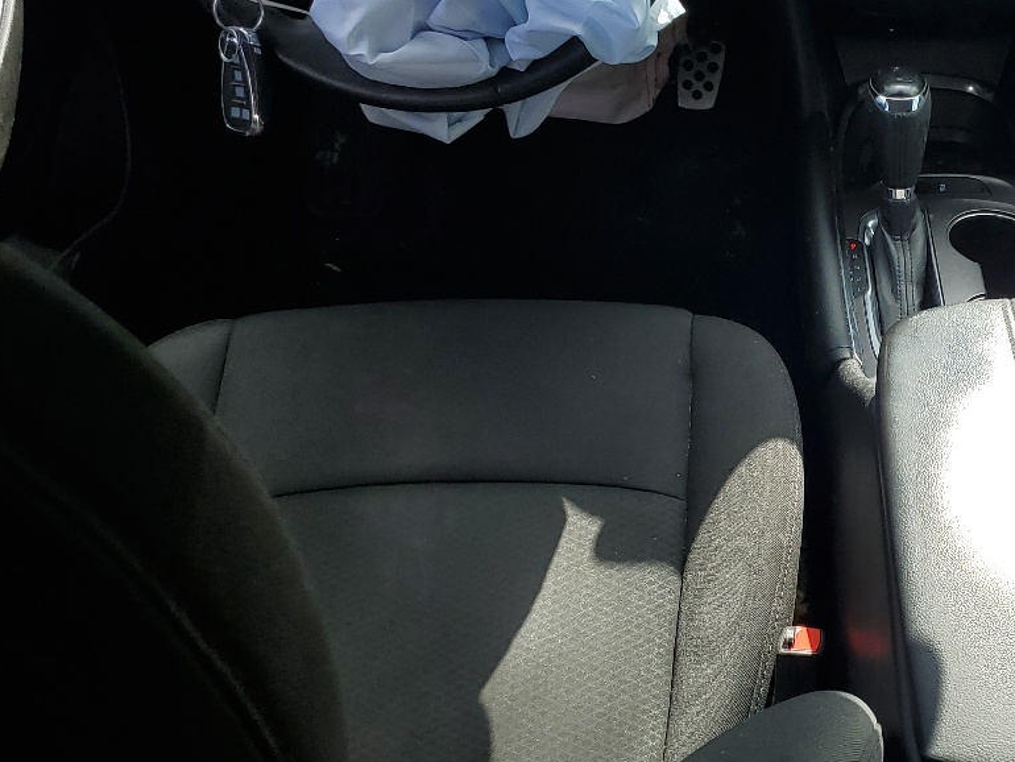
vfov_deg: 27.0
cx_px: 867
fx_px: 1584
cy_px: 293
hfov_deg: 34.0
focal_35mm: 54
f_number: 1.5
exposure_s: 1/1250
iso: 50
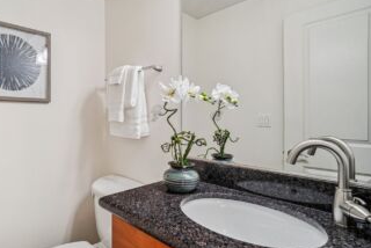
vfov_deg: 62.0
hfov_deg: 82.5
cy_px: 128
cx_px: 141
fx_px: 206
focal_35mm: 20
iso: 1600
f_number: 8
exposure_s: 1/50
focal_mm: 16
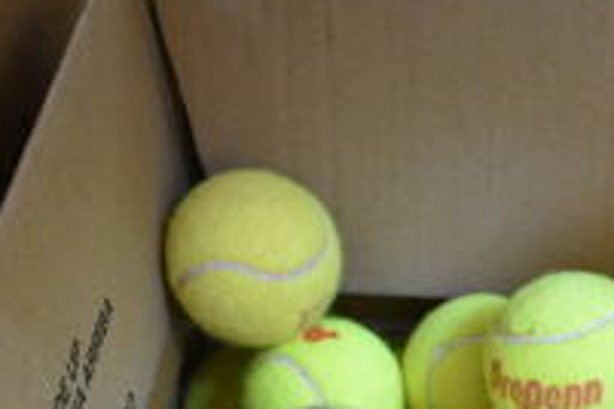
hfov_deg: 24.2
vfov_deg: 15.7
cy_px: 556
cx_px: 535
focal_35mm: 82
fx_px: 1398
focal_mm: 18
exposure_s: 1/30
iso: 1600
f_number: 3.5
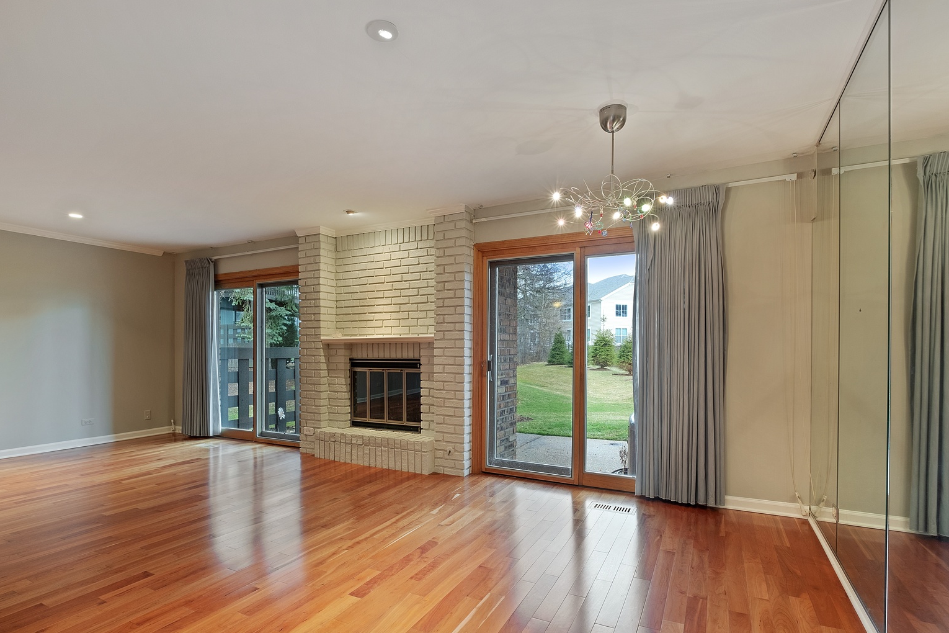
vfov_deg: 67.4
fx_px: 474
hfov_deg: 90.0
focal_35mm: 18
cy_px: 330
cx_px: 470
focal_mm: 11
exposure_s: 1.4
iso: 200
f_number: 9
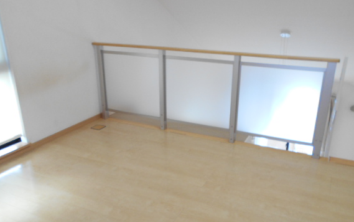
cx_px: 190
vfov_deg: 40.4
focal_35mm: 31
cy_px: 133
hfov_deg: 61.1
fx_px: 299
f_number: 3.2
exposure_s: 1/30
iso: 140
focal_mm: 4.6
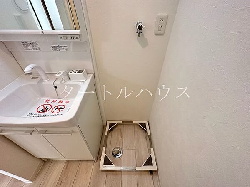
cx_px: 125
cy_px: 94
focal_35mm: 14
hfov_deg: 102.1
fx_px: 101
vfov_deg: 85.7
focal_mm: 2.22
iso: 320
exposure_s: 1/120
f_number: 2.2
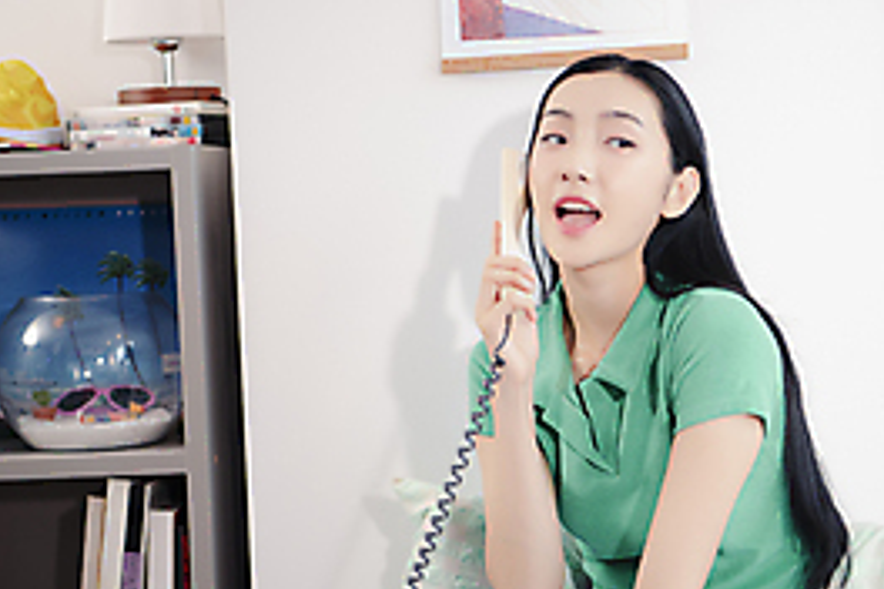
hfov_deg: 22.4
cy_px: 318
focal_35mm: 91
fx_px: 2234
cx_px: 444
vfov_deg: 15.0
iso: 400
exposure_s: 1/125
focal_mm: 60
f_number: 2.8
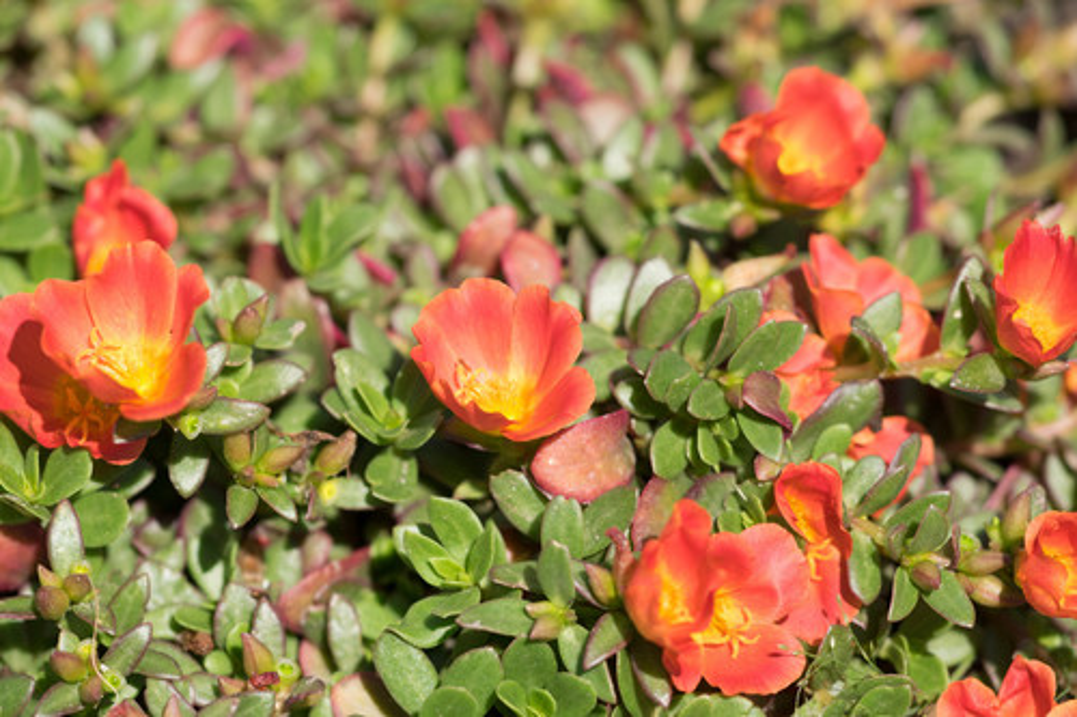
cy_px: 358
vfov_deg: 6.1
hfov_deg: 9.2
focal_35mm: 225
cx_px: 538
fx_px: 6729
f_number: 4.5
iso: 200
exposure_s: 1/1250
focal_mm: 150
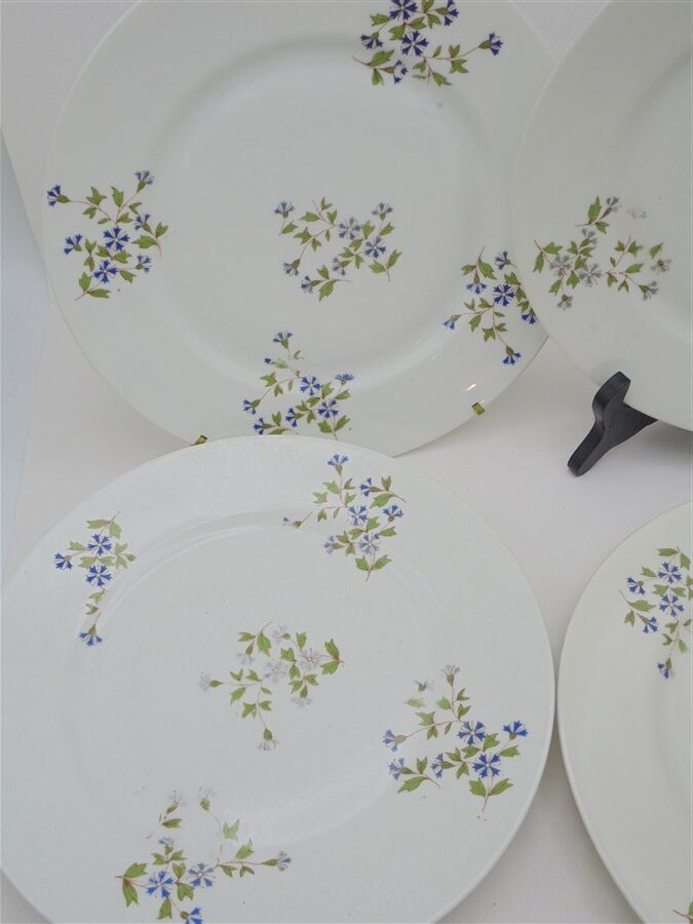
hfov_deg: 41.8
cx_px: 346
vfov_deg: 54.0
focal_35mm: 34
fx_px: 908
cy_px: 462
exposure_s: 1/50
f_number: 4
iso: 100
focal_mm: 6.1
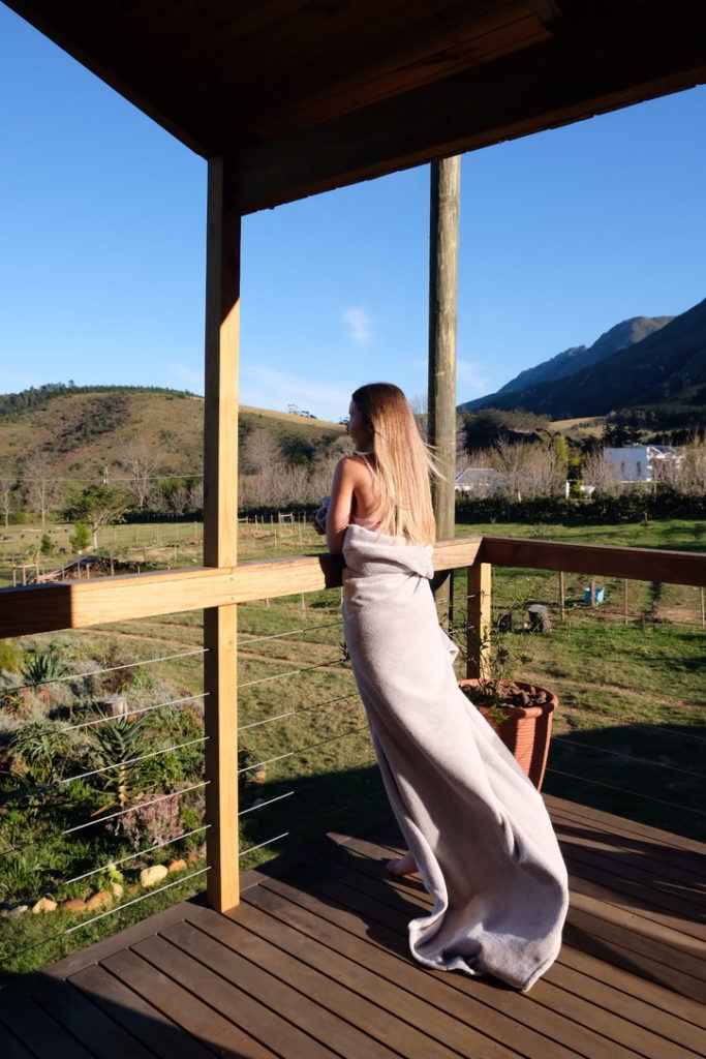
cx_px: 353
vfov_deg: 67.4
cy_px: 530
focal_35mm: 27
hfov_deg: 47.9
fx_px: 794
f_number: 8
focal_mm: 18
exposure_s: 1/450
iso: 400
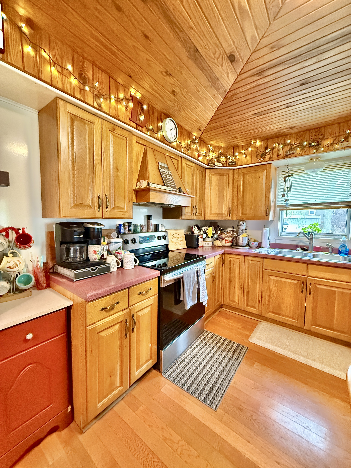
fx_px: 189
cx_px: 176
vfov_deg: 102.1
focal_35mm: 14
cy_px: 234
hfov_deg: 85.7
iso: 800
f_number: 2.2
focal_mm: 2.22
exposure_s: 1/60
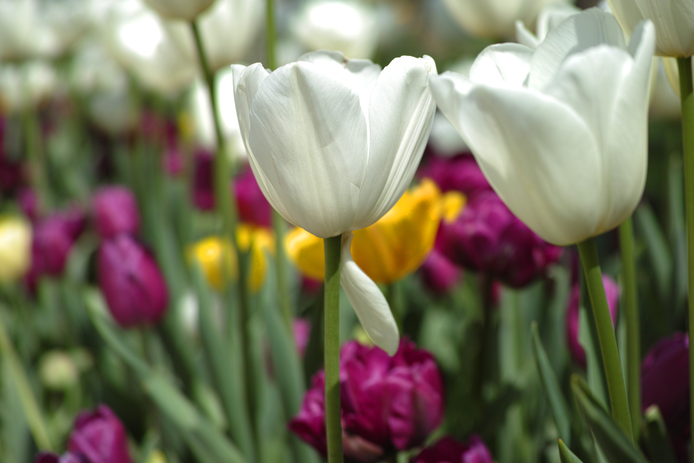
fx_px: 1446
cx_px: 347
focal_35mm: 75
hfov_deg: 27.0
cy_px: 232
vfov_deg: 18.2
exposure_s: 1/800
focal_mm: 50
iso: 100
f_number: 3.5
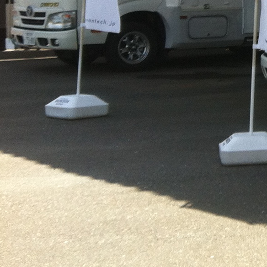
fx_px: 1196
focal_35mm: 137
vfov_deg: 12.5
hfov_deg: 11.2
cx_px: 587
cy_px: -33
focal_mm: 3.85
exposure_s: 1/529
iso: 80
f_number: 2.8
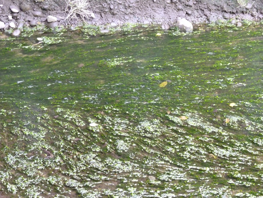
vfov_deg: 18.2
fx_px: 615
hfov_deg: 24.1
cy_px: 99
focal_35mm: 81
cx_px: 132
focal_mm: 14.5
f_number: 5
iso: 800
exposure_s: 1/40
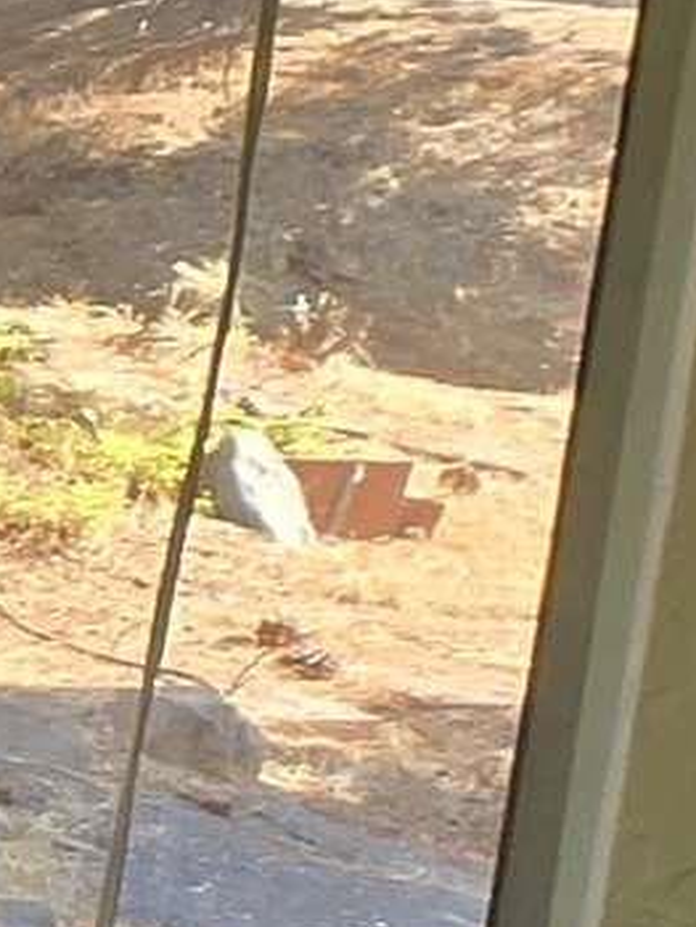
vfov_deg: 17.2
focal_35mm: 114
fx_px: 3052
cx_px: -2808
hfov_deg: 6.3
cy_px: 665
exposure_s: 1/60
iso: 32
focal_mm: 1.7
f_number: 2.2
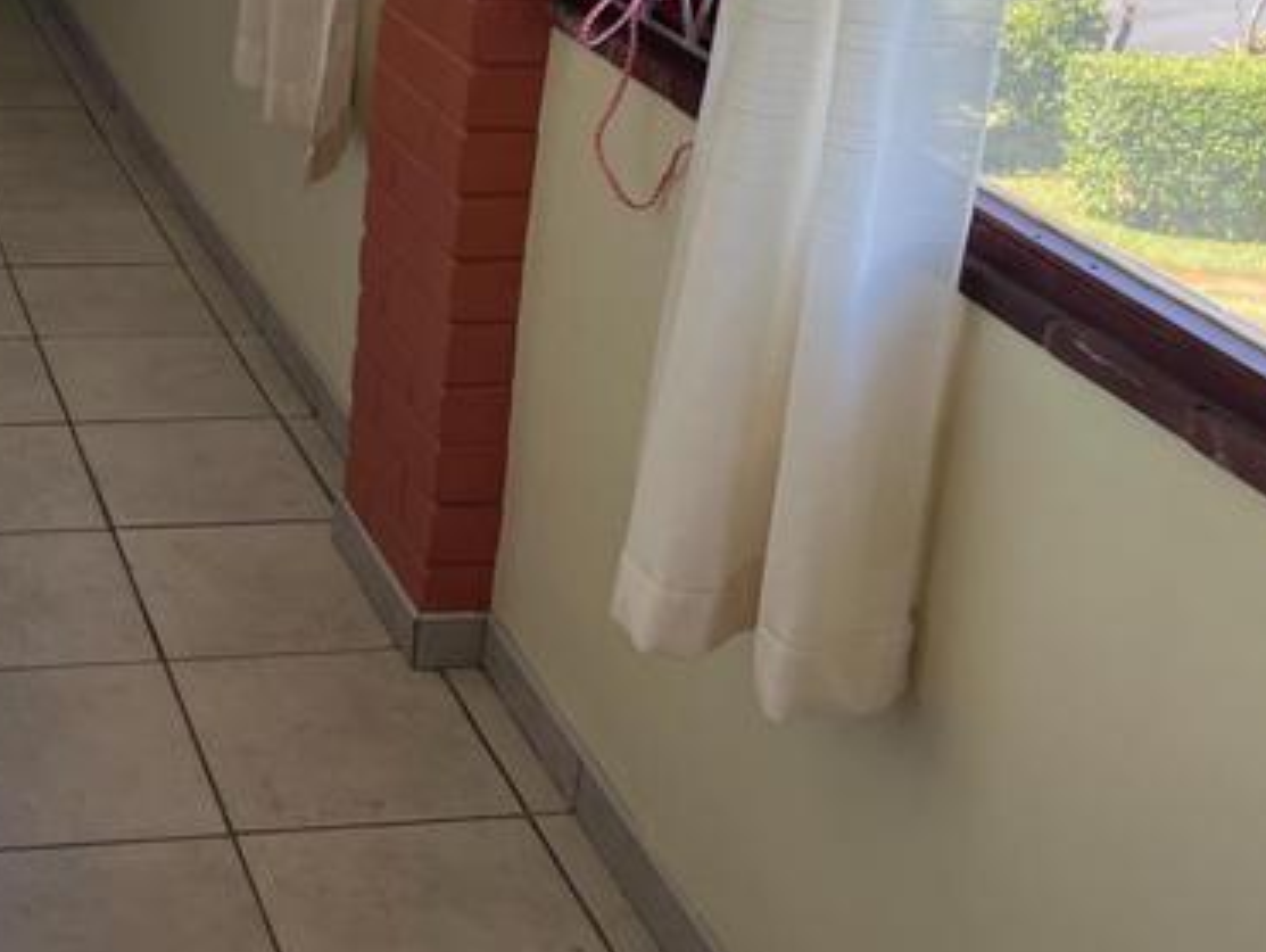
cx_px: 3
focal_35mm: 56
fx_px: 2050
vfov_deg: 25.0
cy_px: 10
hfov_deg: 31.7
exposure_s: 1/275
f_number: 1.6
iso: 40
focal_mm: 5.1
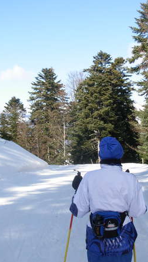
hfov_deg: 21.4
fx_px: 390
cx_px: 86
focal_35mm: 56
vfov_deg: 37.2
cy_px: 130
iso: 79
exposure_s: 1/745
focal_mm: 6.3
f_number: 2.9
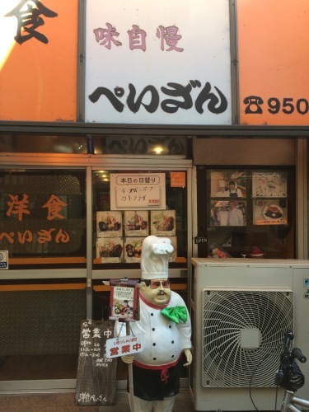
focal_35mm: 29
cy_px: 206
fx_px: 345
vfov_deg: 61.7
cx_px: 154
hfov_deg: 48.2
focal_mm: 4.15
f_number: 2.2
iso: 32
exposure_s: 1/144
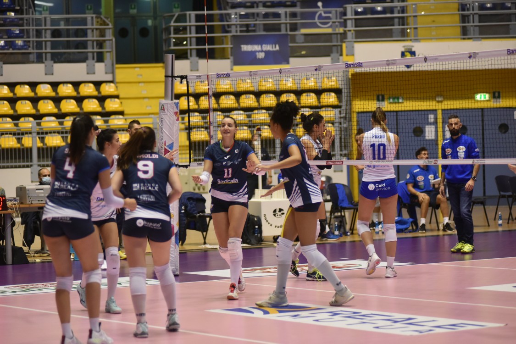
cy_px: 172
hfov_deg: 17.1
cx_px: 258
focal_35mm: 120
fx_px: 1720
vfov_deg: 11.4
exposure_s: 1/1000
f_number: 2.8
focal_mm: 120
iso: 3200
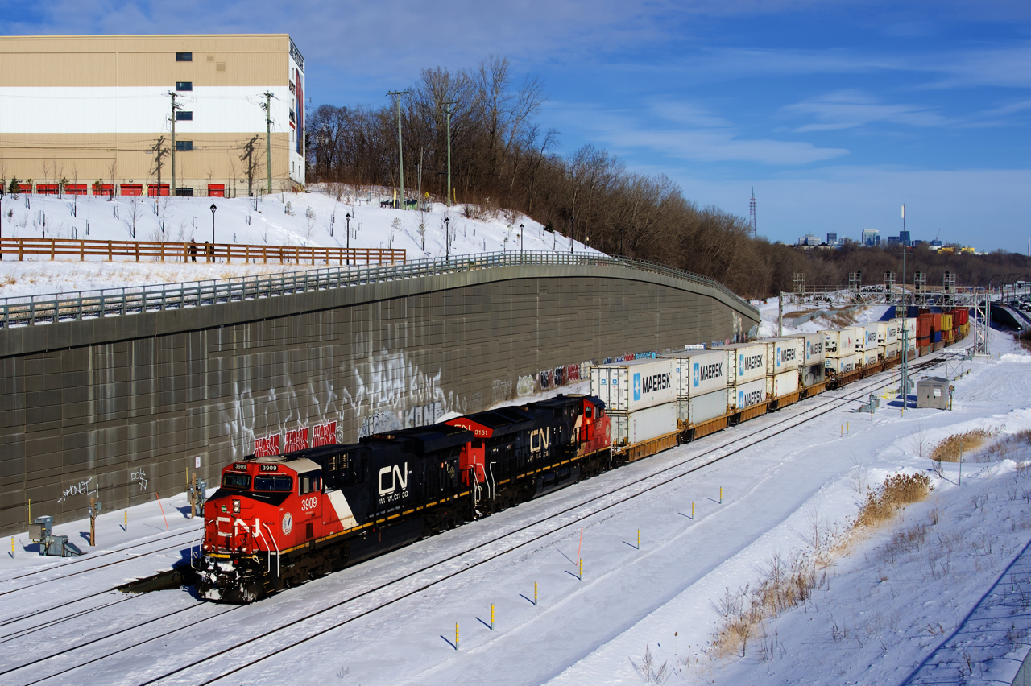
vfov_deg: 29.8
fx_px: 1288
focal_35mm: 45
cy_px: 343
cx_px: 516
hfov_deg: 43.6
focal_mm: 45
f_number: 8
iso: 250
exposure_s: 1/1000
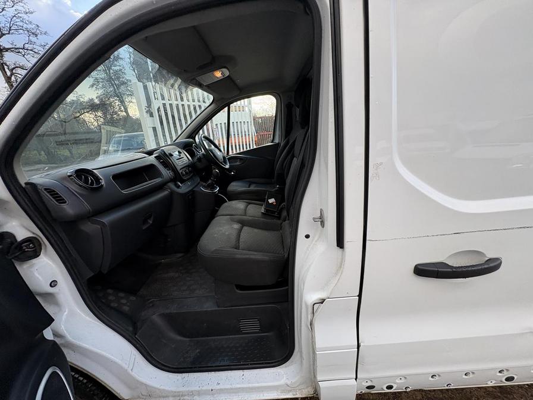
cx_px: 266
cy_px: 200
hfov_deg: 102.1
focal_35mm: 14
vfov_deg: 85.7
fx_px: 216
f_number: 2.2
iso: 40
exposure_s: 1/125
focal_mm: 2.22
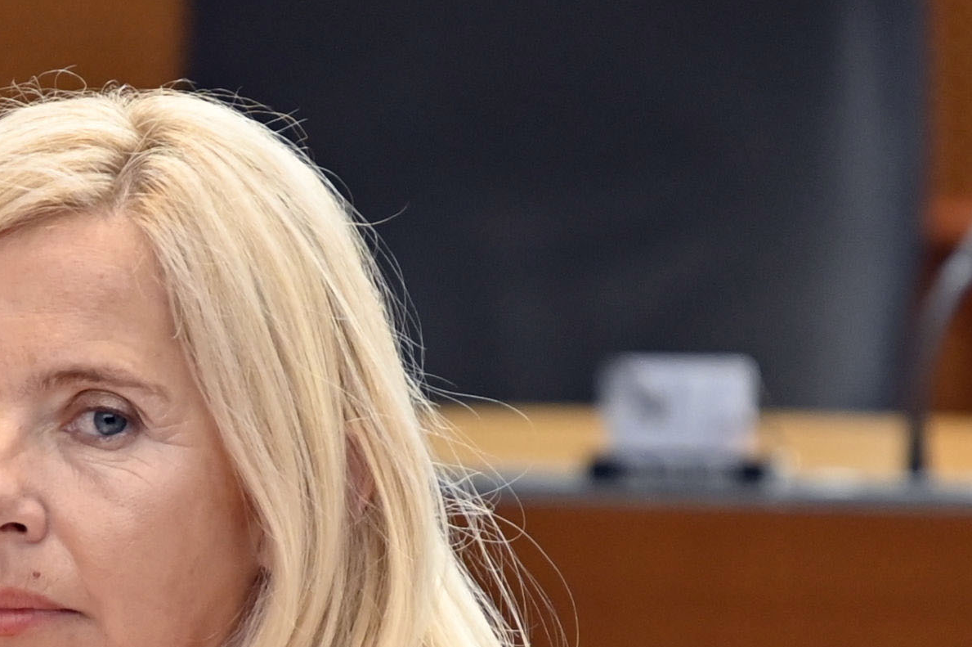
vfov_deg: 1.3
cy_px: 774
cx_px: -146
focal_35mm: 1017
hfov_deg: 2.0
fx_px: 27439
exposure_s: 1/160
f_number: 4
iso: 1600
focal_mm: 200
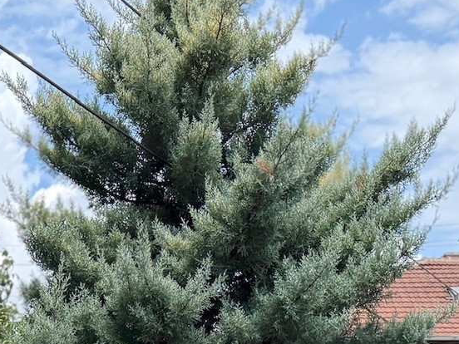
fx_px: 1180
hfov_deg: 21.5
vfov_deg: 14.5
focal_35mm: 89
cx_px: 43
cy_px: 628
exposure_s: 1/2445
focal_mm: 6.76
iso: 100
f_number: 1.78
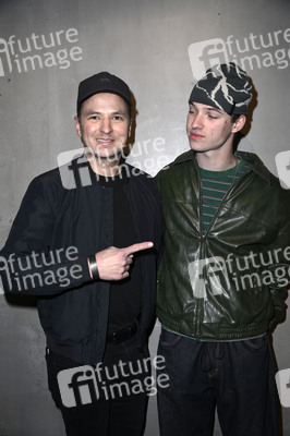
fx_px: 436
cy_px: 218
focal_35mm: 36
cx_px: 145
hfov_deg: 36.8
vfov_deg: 53.2
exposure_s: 1/125
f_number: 5
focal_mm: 36
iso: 800
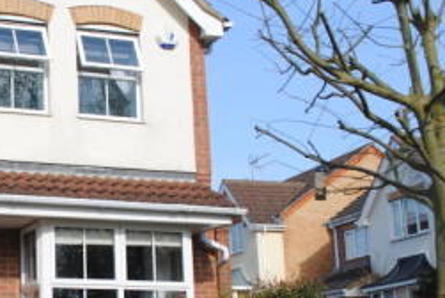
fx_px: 965
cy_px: 176
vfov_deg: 17.5
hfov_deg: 24.3
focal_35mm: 78
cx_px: -40
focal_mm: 20
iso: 100
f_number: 8
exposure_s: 1/250
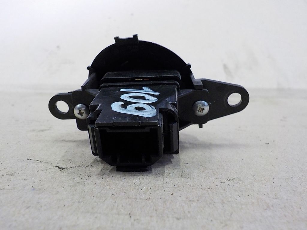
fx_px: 266
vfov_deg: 46.8
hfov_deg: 60.0
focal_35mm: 30
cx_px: 154
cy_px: 115
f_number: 3.3
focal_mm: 4.1
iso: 400
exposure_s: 1/20
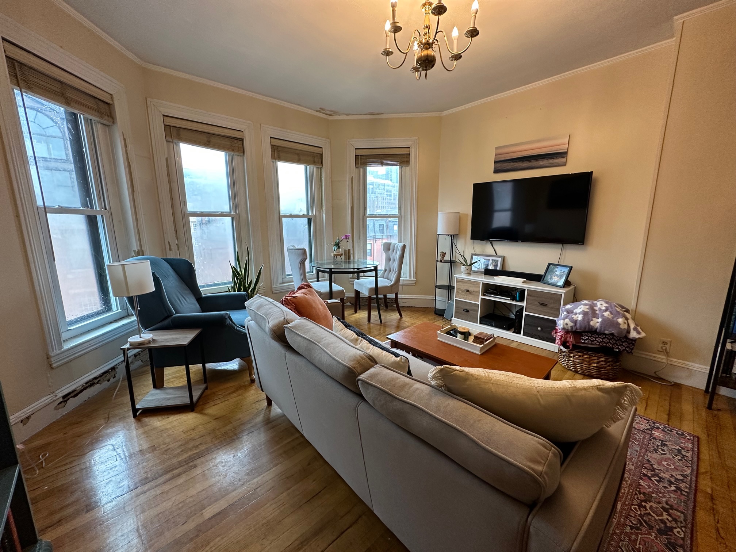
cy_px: 276
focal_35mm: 14
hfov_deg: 102.1
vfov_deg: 85.7
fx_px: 298
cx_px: 368
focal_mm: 2.22
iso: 160
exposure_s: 1/60
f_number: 2.2
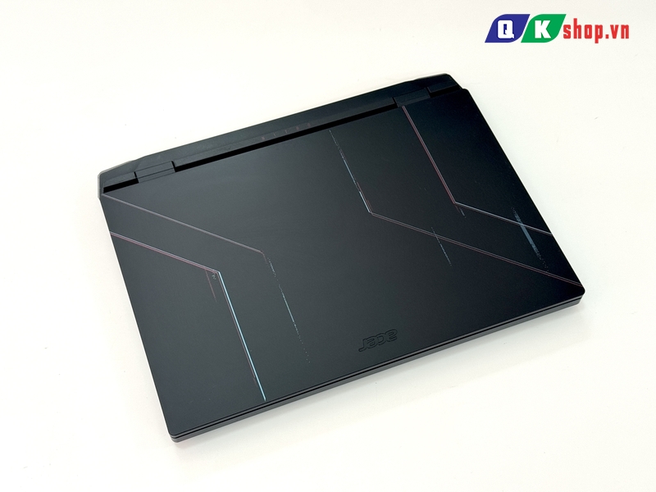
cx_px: 328
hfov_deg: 39.7
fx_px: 910
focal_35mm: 48
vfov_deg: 30.3
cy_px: 246
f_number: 1.78
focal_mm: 6.76
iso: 64
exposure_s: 1/121
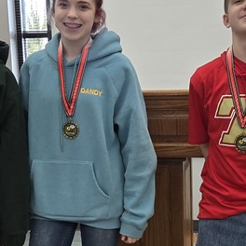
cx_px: 136
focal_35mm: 79
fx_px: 635
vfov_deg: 21.8
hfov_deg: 21.9
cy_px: 169
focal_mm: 5.4
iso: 160
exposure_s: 1/120
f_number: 1.8
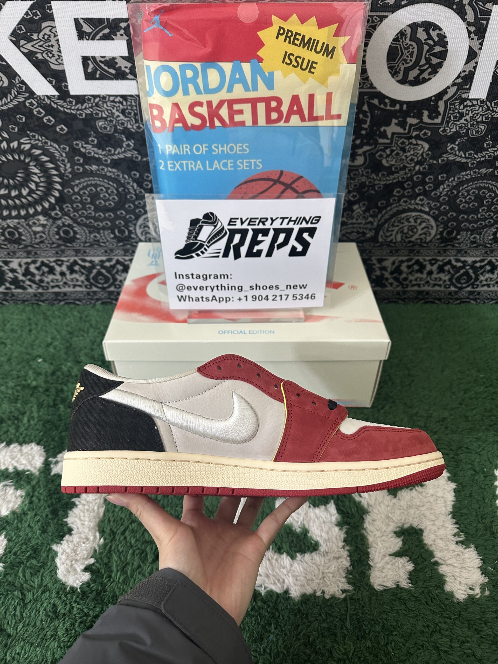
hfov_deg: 56.8
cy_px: 332
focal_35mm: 24
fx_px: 460
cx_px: 249
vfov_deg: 71.6
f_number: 1.78
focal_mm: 6.86
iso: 250
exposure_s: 1/50
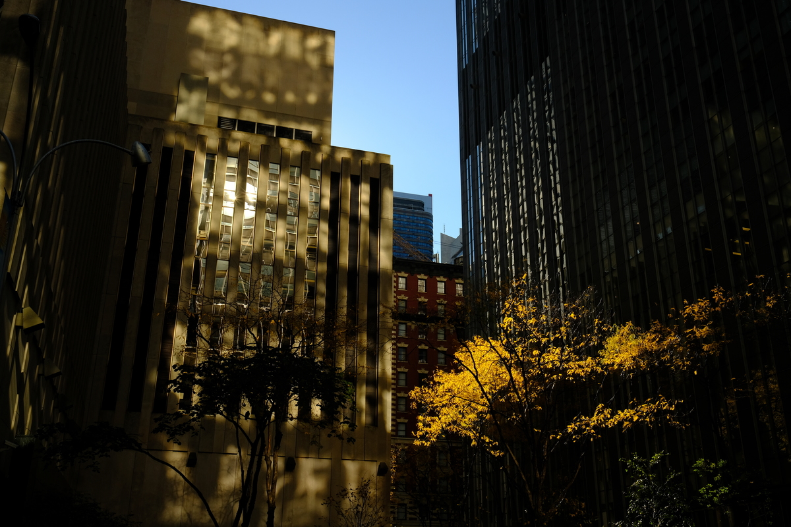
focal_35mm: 35
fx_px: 769
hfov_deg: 54.4
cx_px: 396
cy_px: 264
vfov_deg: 37.9
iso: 400
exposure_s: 1/250
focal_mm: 23
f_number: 11
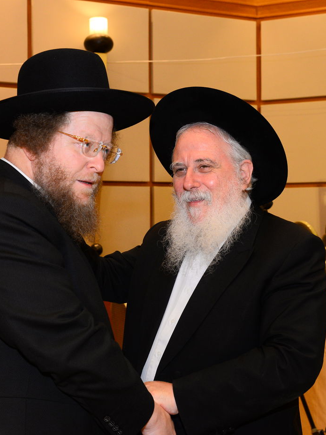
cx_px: 146
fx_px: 766
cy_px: 218
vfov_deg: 31.7
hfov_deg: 24.0
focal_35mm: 61
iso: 2000
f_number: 7.1
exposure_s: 1/125
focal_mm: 42
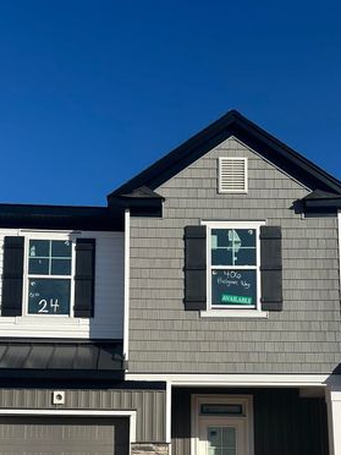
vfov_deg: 41.7
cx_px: 143
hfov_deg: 33.5
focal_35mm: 43
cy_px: 371
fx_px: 565
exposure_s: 1/6623
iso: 80
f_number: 1.78
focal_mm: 6.86
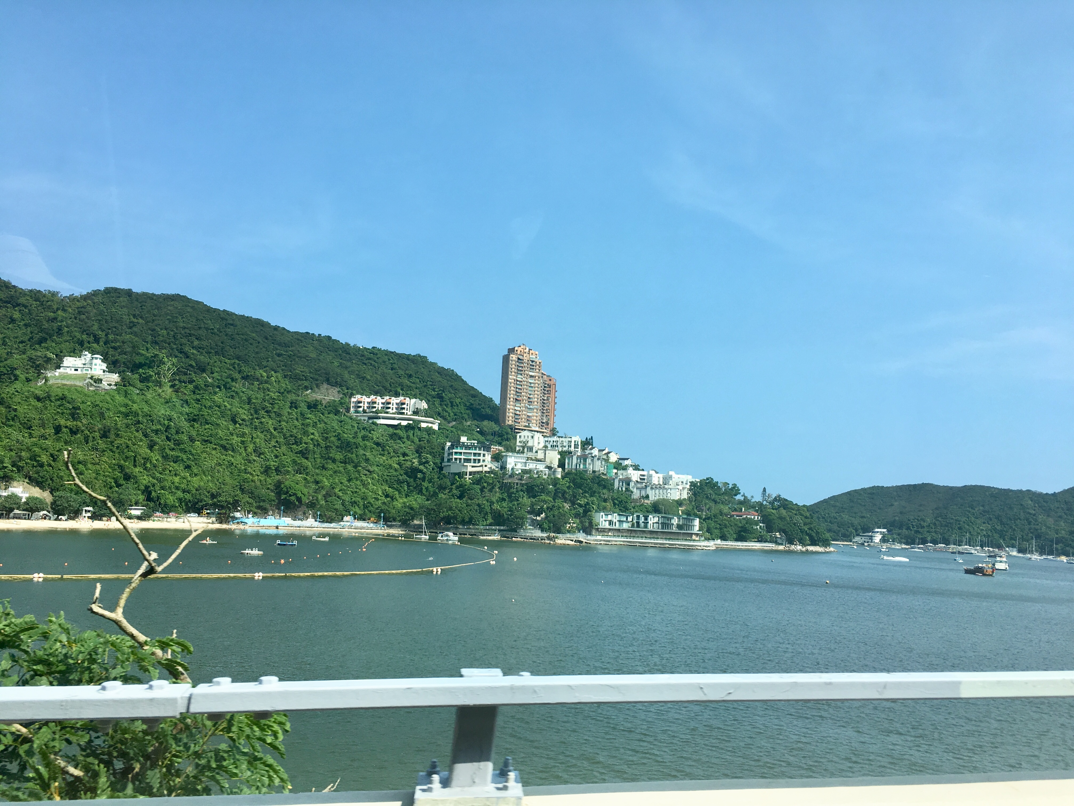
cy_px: 403
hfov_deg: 61.7
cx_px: 537
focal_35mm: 29
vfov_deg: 48.2
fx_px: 900
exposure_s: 1/1148
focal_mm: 4.15
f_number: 2.2
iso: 25
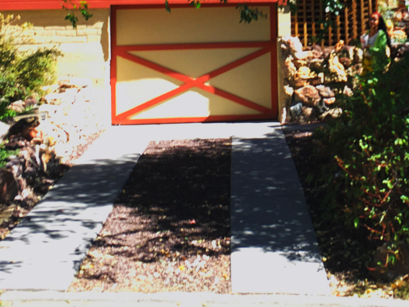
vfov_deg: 17.6
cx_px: 343
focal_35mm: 81
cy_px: -25
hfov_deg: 23.7
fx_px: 957
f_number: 2.2
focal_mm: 4.15
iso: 25
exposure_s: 1/256
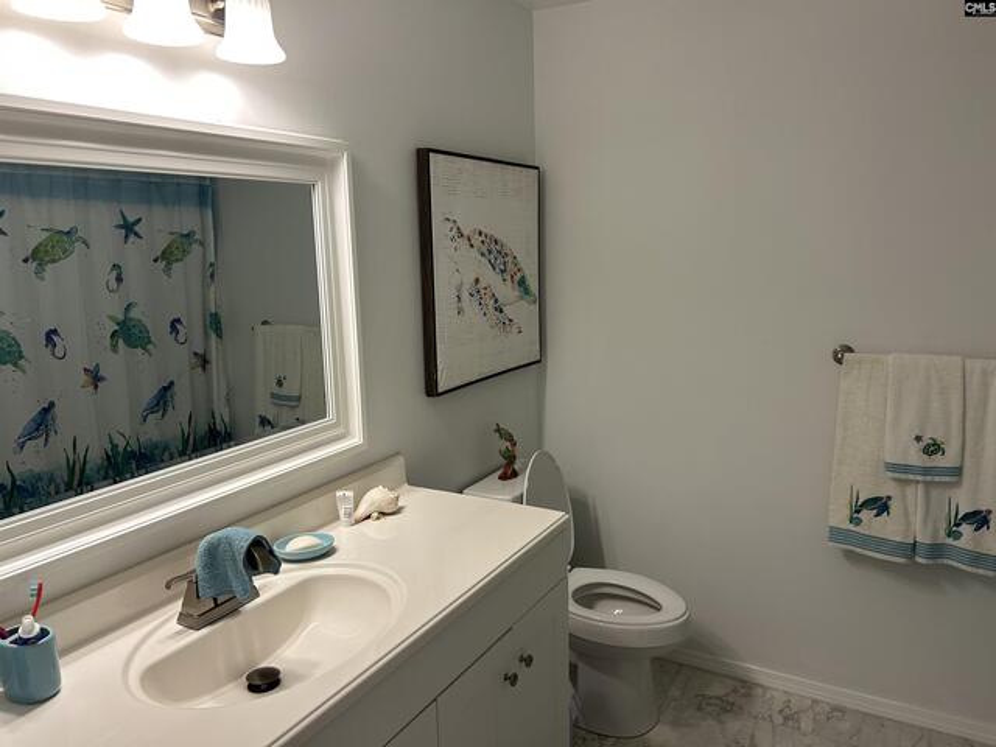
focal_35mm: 26
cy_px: 374
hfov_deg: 67.3
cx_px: 498
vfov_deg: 53.1
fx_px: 748
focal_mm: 5.7
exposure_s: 1/120
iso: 100
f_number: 1.5
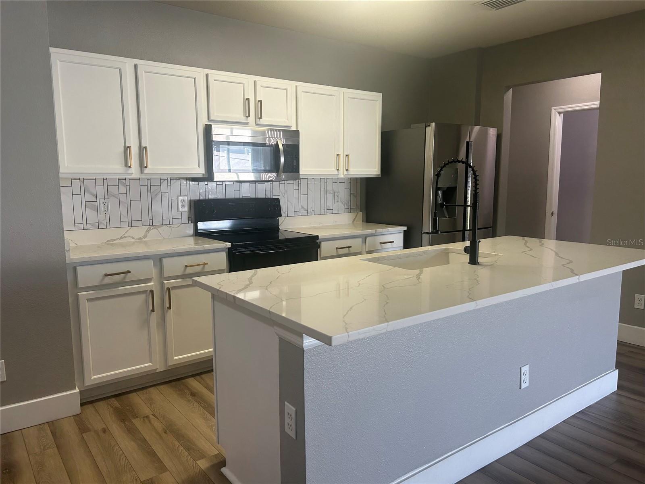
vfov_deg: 53.1
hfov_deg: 67.3
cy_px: 242
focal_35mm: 26
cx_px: 322
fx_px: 484
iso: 100
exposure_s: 1/120
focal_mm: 5.7
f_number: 1.5
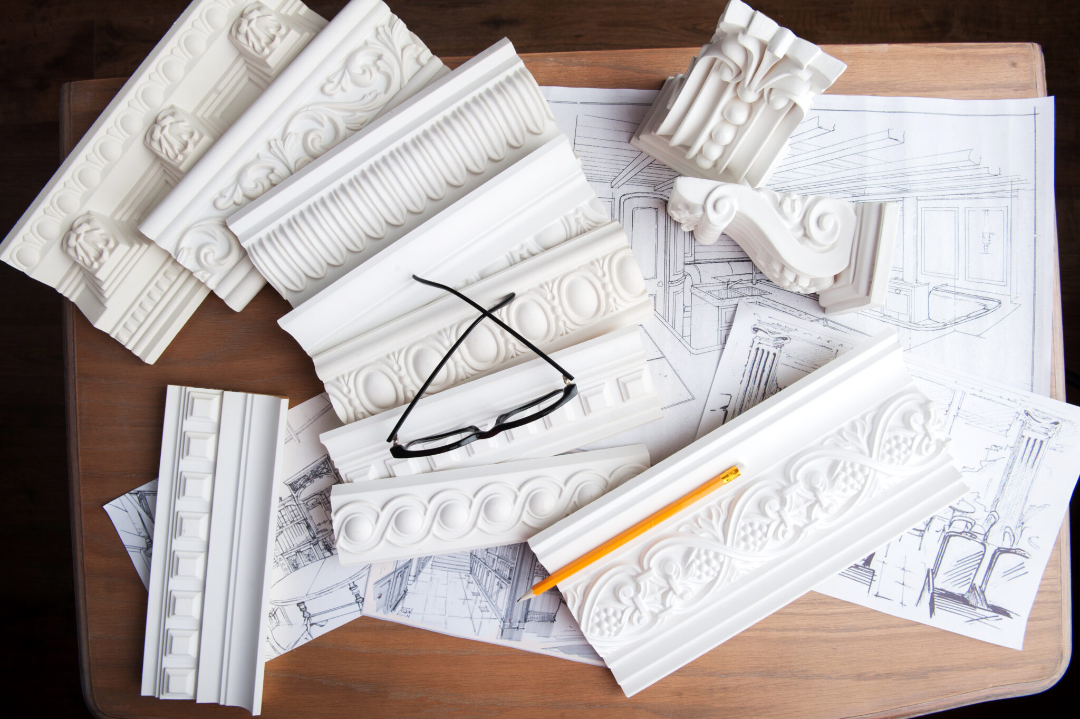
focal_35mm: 24
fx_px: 720
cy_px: 360
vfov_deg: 53.1
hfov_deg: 73.8
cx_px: 540
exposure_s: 1/200
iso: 200
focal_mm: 24
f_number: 10
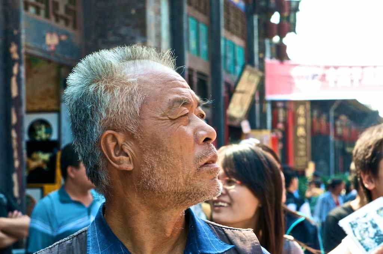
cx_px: 192
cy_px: 127
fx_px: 1115
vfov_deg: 13.0
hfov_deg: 19.5
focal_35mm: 105
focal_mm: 70
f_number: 9
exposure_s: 1/200
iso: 400
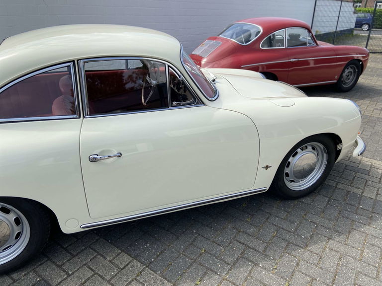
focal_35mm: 26
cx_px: 191
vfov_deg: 53.1
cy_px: 143
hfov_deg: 67.3
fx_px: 287
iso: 32
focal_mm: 4.25
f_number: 1.8
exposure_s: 1/2513
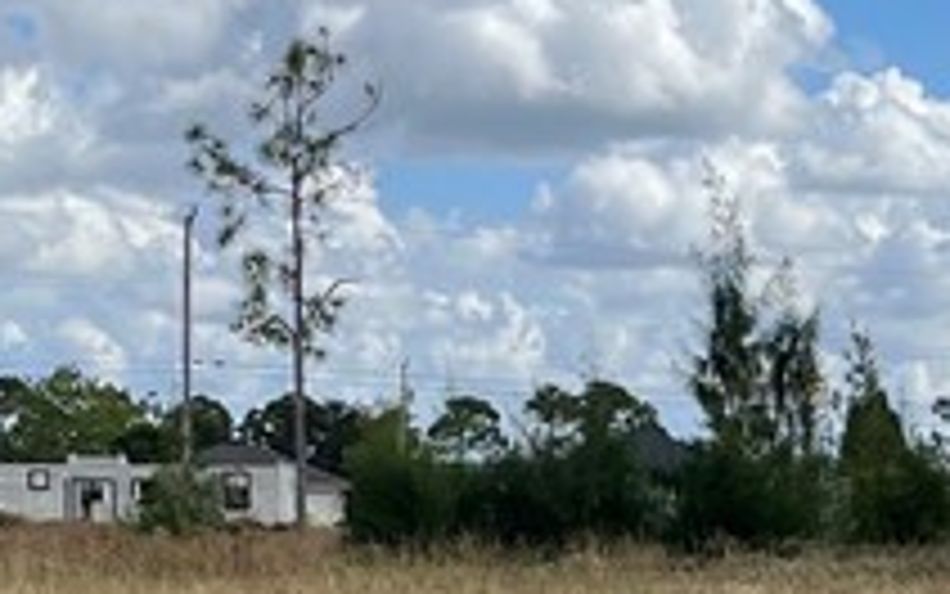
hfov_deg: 15.5
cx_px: 806
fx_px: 3470
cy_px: 783
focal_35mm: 134
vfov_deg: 9.6
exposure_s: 1/3413
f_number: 1.6
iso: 50
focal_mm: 5.1
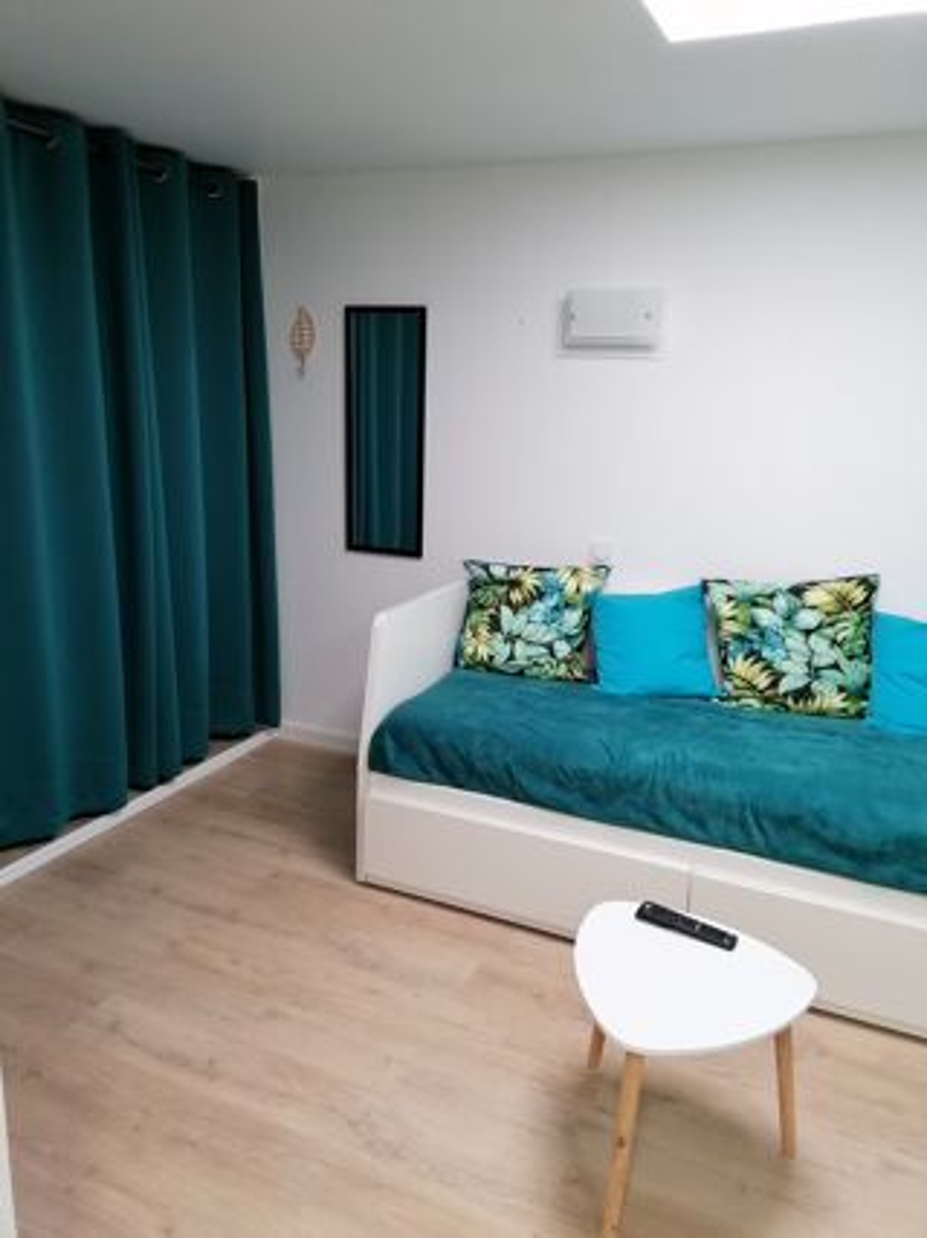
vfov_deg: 65.3
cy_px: 619
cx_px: 464
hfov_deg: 51.3
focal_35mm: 27
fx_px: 965
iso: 200
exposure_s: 1/33.3
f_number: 1.8
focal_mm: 4.75
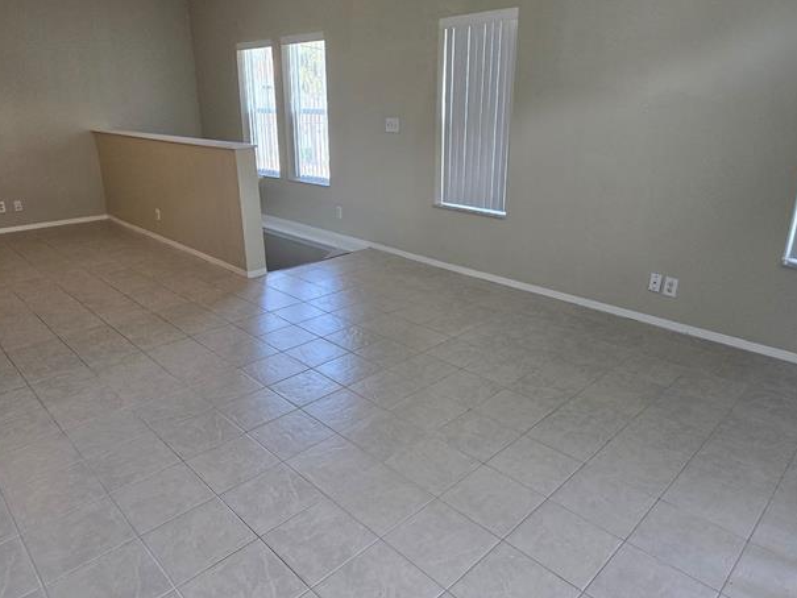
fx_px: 507
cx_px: 385
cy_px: 271
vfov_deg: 61.0
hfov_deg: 76.3
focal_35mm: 22
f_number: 2.2
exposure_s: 1/60
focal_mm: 2.2
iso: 80
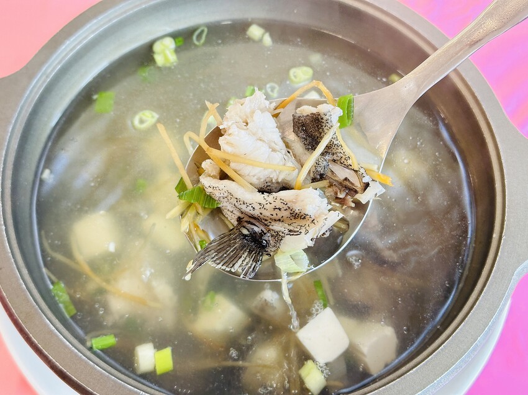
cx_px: 264
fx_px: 732
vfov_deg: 30.3
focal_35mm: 48
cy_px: 198
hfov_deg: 39.7
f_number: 1.78
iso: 200
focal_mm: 6.86
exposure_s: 1/40
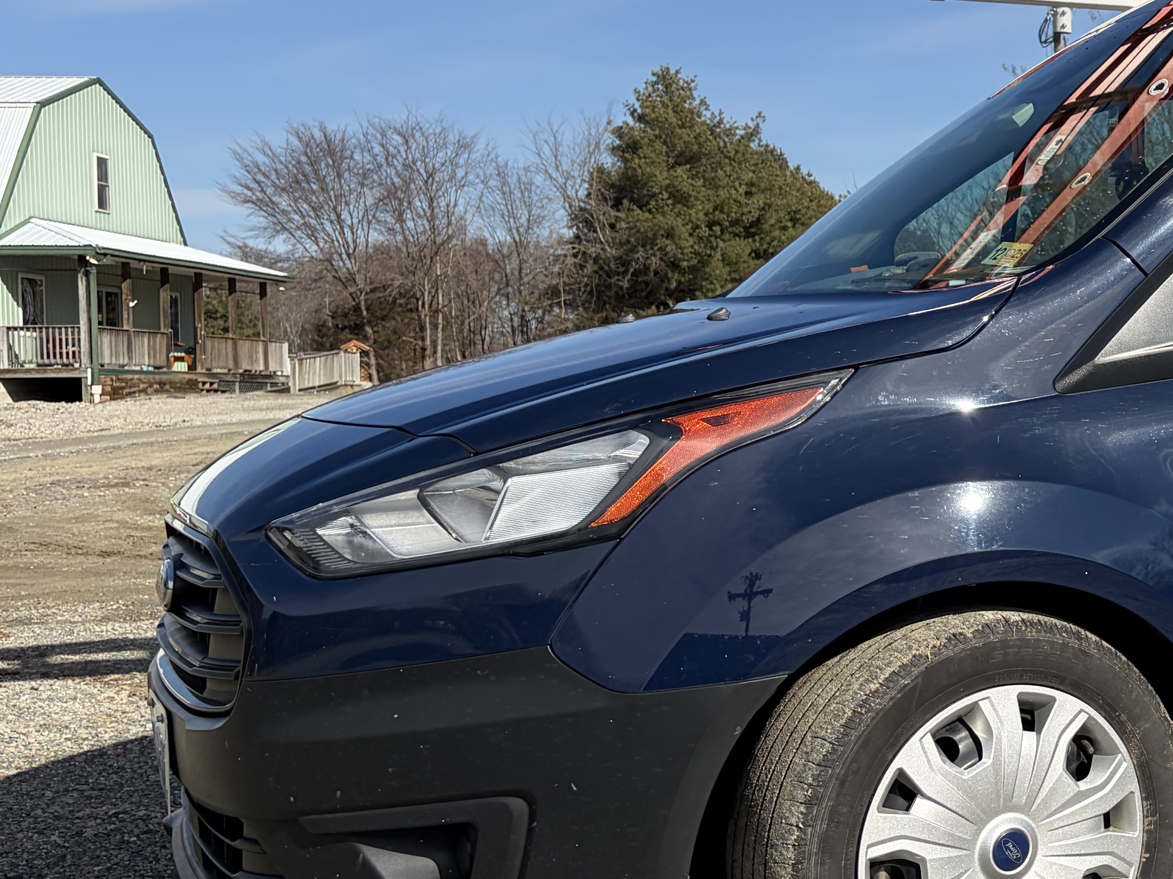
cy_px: 456
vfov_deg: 22.9
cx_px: 1398
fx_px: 2168
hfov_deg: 26.9
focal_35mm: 64
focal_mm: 5.96
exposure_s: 1/4608
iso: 64
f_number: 1.6
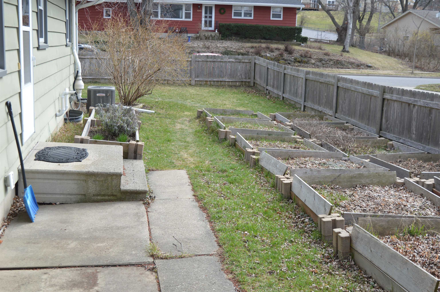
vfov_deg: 29.8
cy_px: 146
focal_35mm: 45
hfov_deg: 43.6
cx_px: 220
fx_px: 549
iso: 100
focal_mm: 30
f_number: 6.3
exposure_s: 1/160
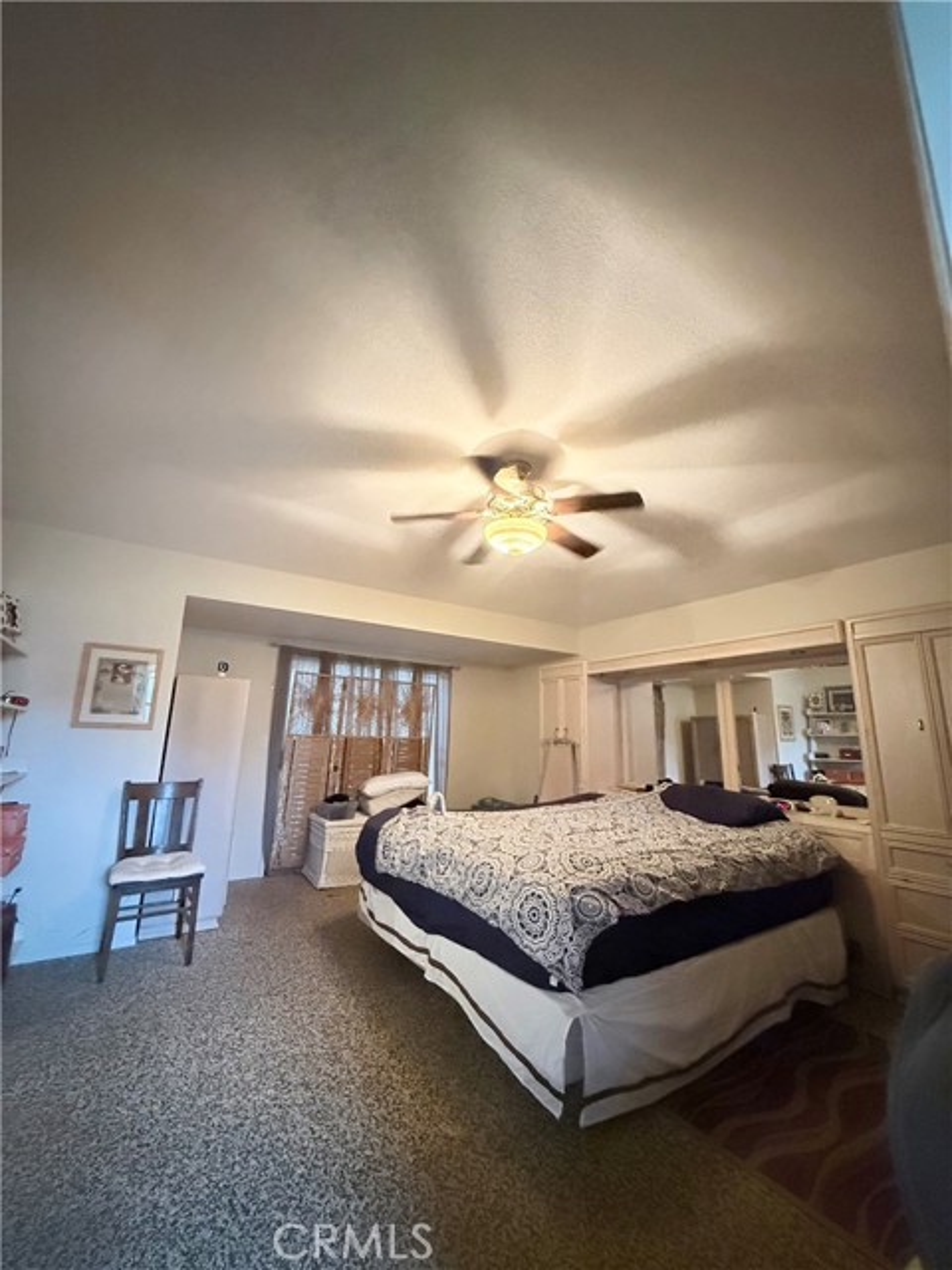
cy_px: 635
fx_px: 513
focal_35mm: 14
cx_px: 476
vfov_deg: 102.1
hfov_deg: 85.7
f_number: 2.2
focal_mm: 2.22
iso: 1250
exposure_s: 1/40
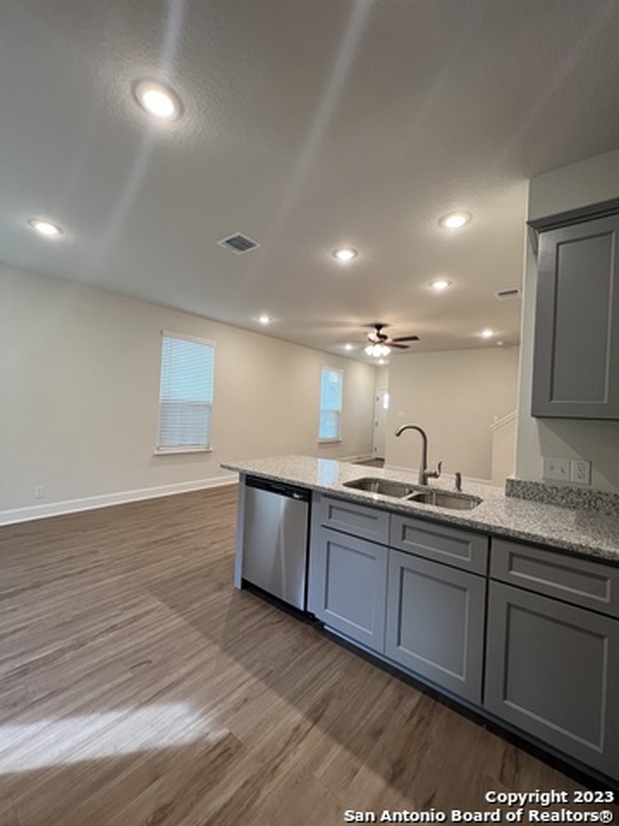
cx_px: 310
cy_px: 413
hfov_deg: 89.9
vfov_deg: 106.2
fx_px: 310
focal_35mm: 13
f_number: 1.8
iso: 160
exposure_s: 1/120
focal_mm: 1.57
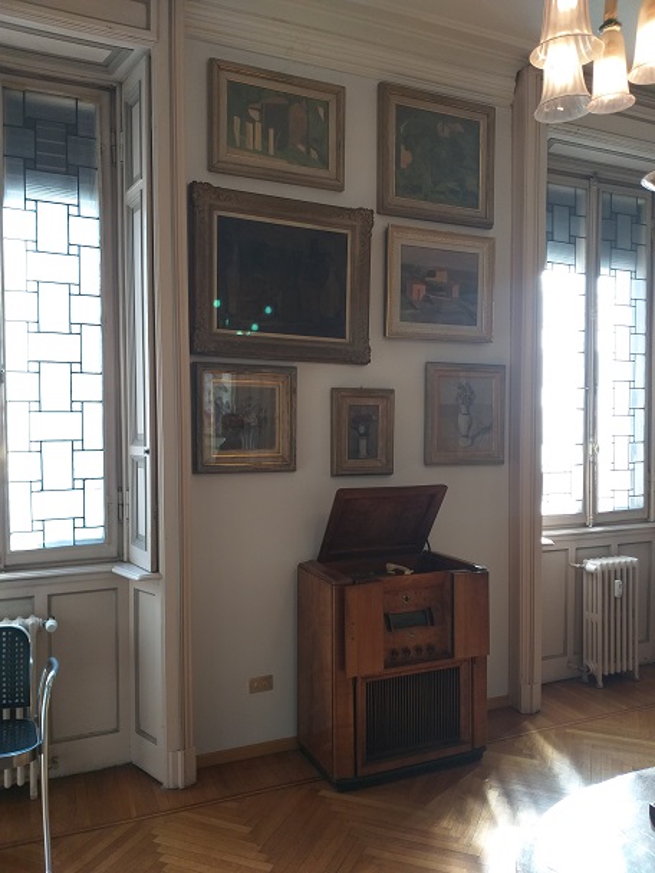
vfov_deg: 67.3
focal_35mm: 26
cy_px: 436
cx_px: 328
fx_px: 656
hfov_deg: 53.1
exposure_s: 1/100
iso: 64
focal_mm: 3.93
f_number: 1.7
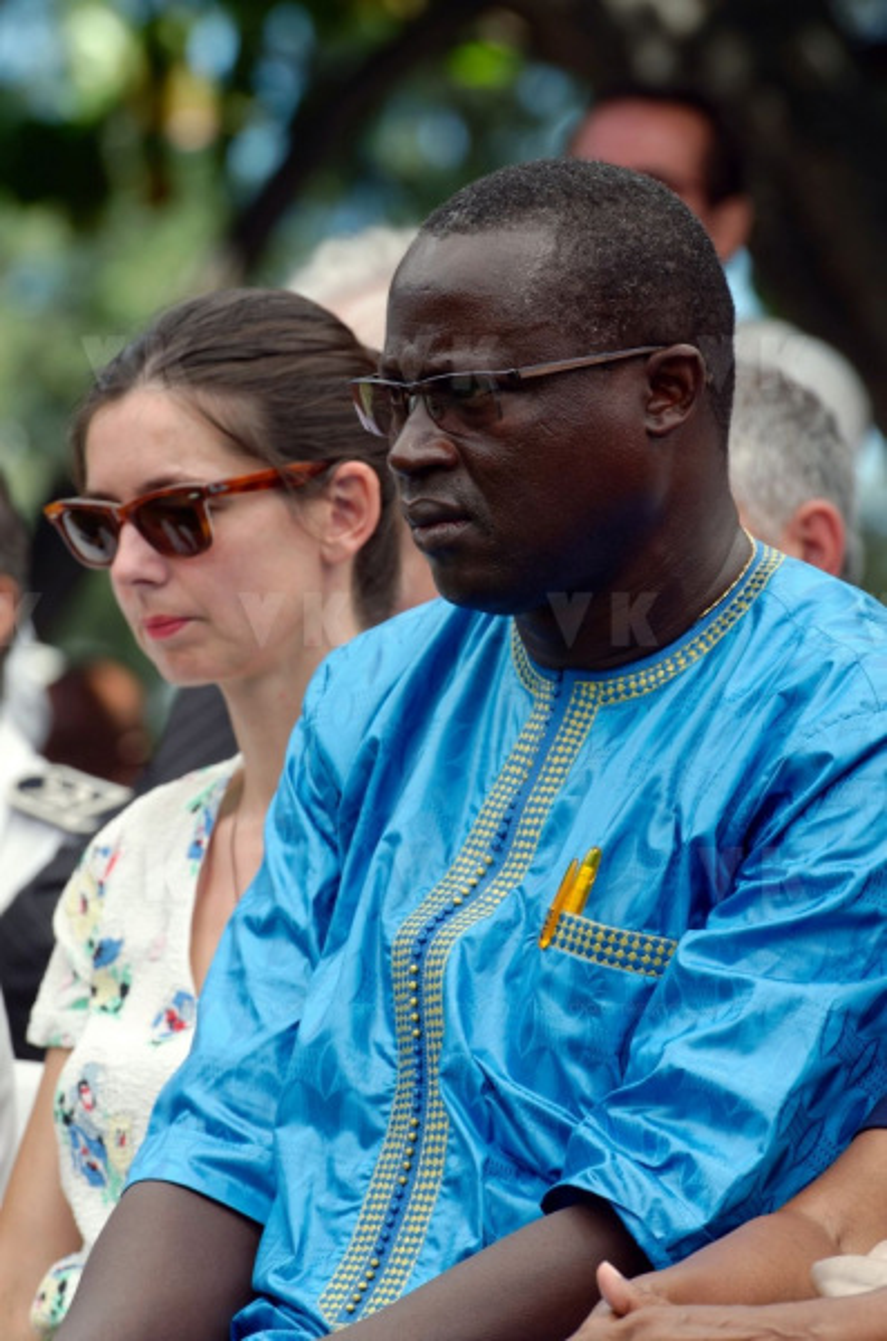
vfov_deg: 6.9
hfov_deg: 4.6
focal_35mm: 300
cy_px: 670
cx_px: 444
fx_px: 11145
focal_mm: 200
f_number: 5.6
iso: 100
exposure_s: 1/250
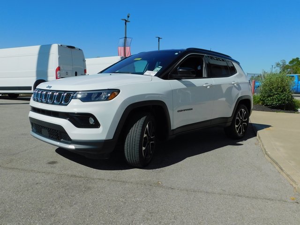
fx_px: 260
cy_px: 112
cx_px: 150
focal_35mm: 30
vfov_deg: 46.8
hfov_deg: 60.0
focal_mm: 5.3
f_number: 6.4
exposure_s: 1/800
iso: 125
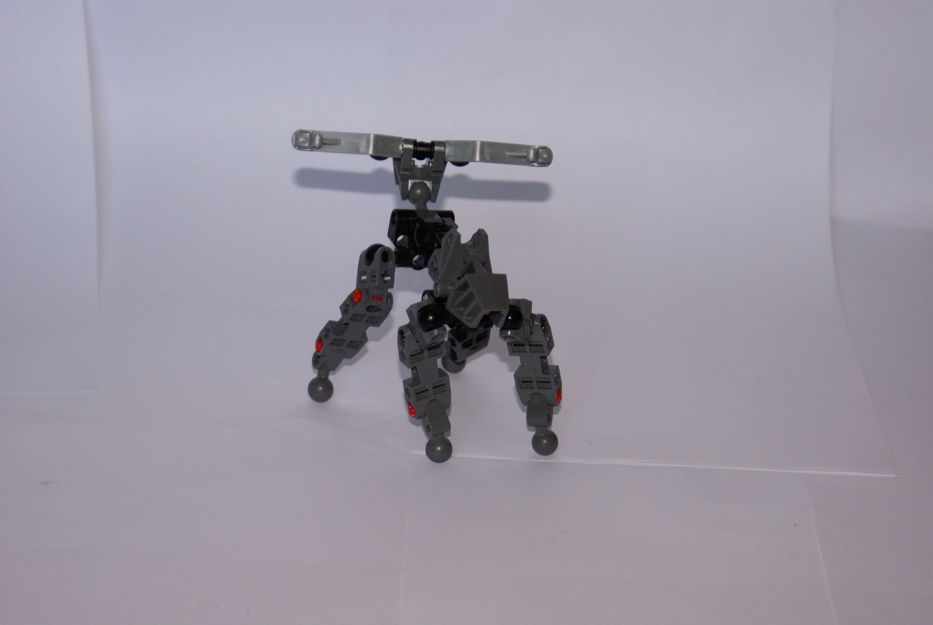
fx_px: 2335
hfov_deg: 22.6
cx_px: 466
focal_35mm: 90
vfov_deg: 15.2
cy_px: 312
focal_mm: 60
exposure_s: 1/100
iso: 400
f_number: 5.6
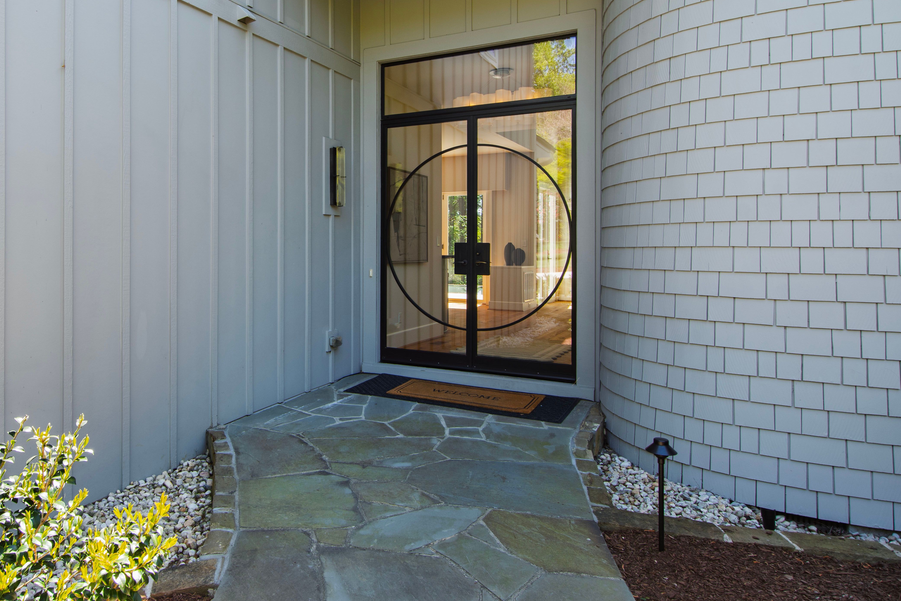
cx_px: 325
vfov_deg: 52.2
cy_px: 205
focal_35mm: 24
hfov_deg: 72.2
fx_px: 601
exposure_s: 1/20
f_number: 8
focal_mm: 12
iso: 100
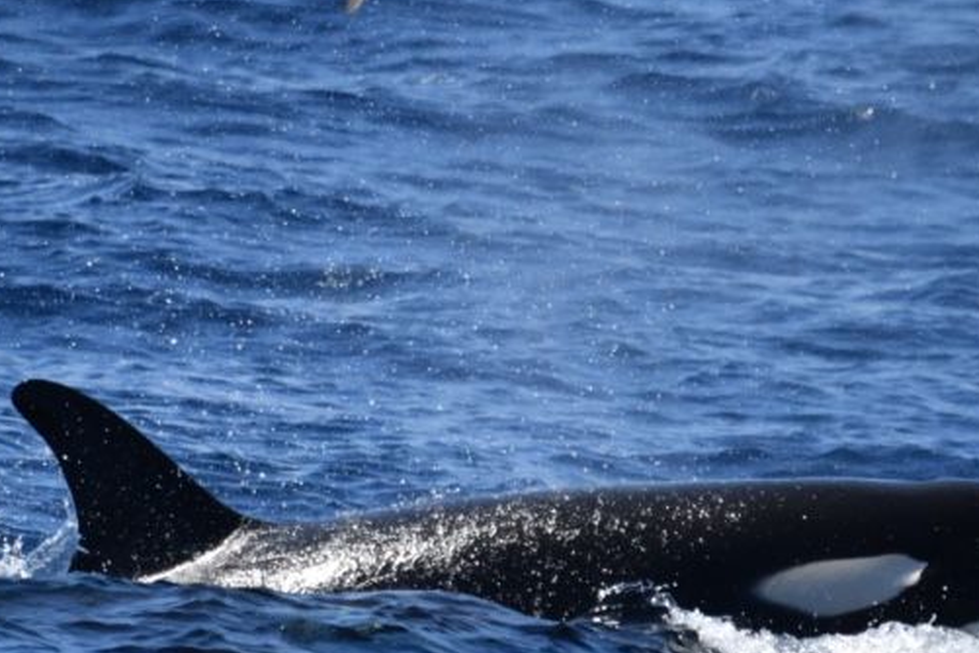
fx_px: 26050
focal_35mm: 958
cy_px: 402
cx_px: 600
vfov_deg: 1.4
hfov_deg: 2.2
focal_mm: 600
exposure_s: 1/8000
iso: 1250
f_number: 6.3
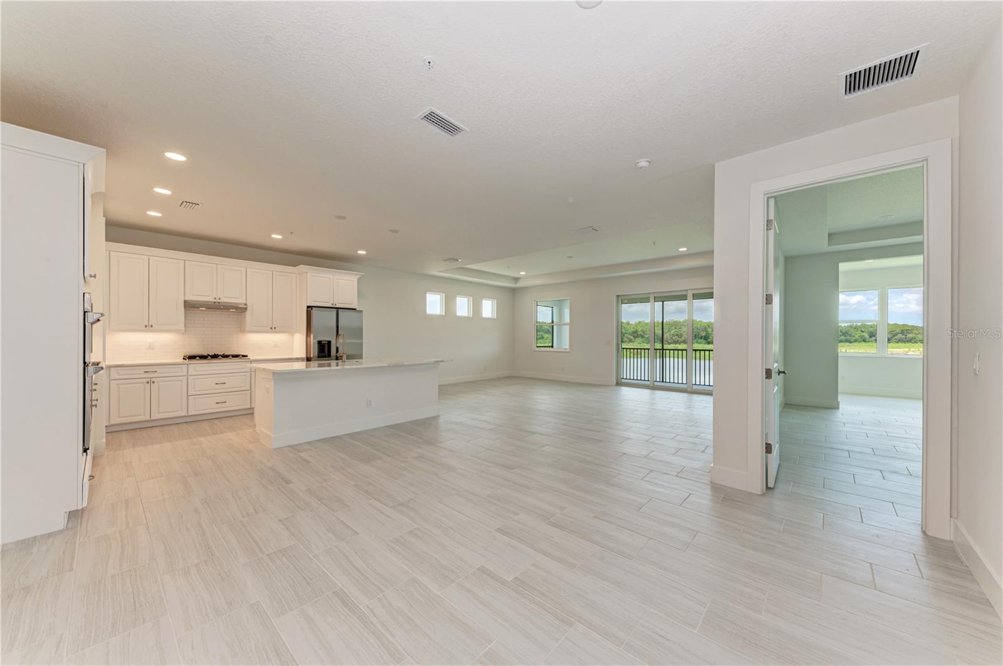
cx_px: 502
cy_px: 333
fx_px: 362
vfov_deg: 85.3
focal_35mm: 13
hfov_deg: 108.4
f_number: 9
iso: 200
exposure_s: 1/20
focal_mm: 13
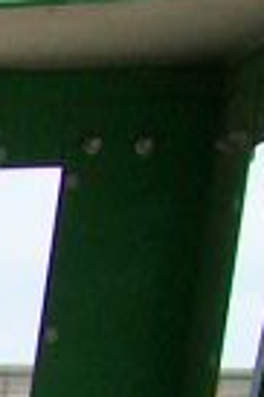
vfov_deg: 5.5
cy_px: 1266
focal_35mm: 351
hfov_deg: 3.4
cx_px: -1335
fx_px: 3870
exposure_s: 1/320
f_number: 4.8
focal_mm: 6
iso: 64
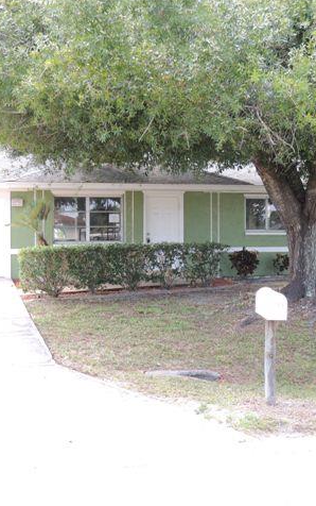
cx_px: 164
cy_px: 253
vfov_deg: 35.7
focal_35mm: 57
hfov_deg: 22.8
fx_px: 784
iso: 100
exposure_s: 1/80
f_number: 3.3
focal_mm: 7.1
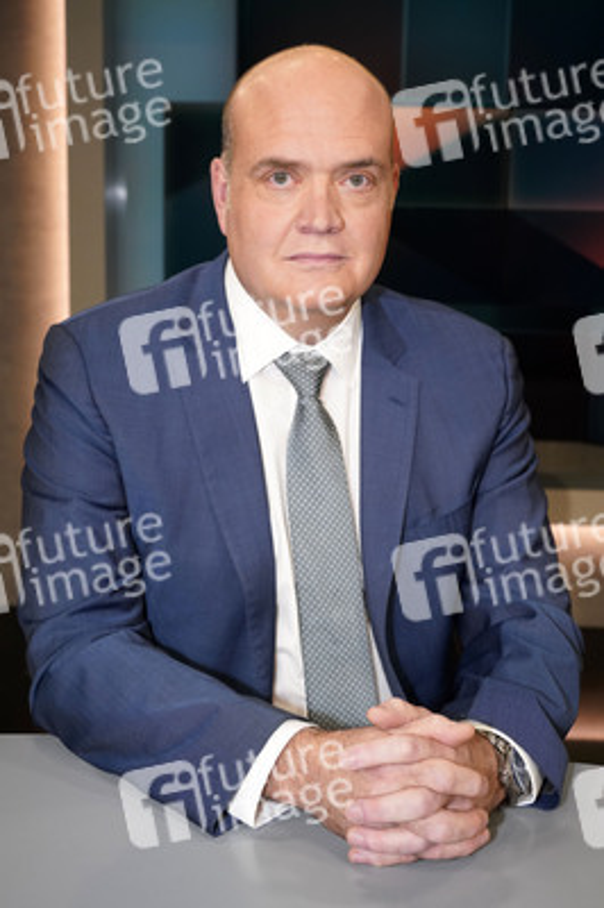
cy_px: 454
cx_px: 302
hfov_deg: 35.9
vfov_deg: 51.9
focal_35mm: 37
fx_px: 933
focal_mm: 37
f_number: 5.6
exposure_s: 1/125
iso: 2000
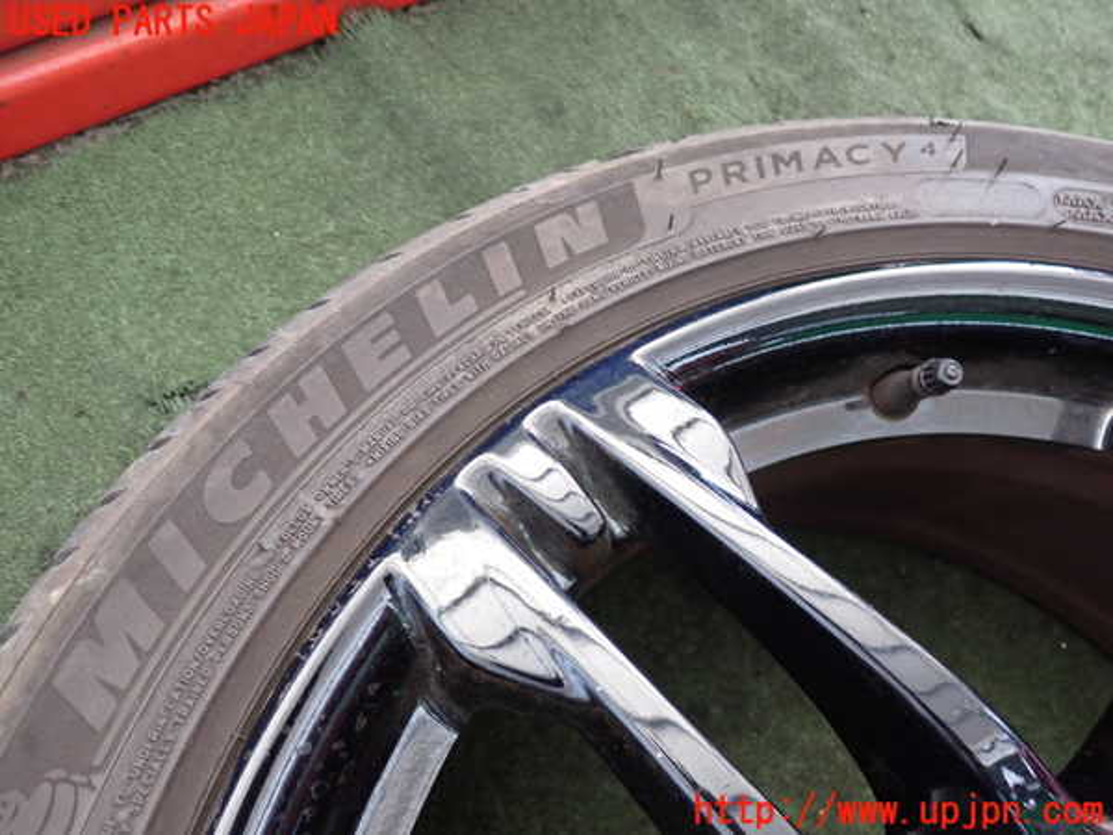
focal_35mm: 30
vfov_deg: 46.8
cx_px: 556
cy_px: 418
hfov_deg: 60.0
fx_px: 965
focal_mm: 5.4
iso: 400
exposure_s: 1/30
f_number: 2.3
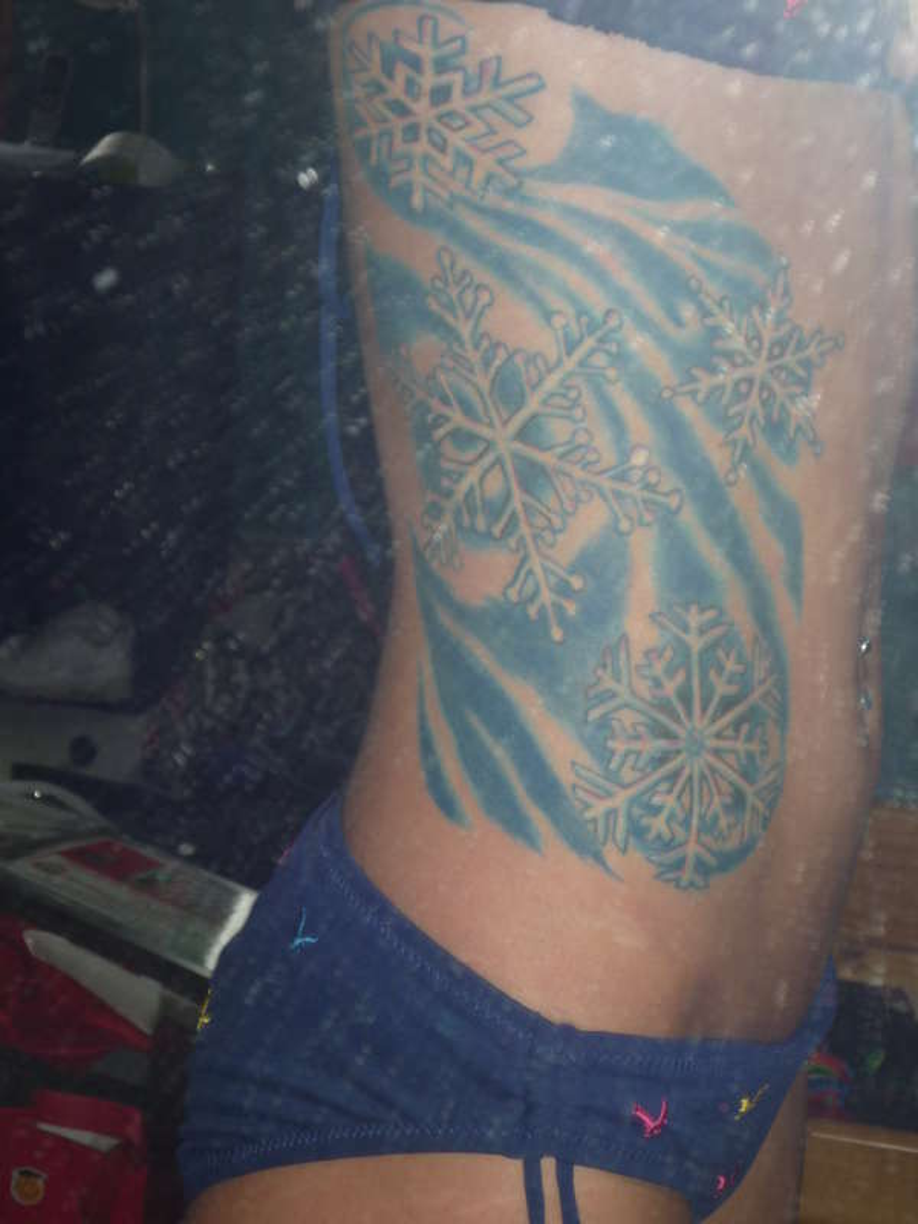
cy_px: 612
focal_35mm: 78
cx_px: 459
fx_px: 2758
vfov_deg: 25.0
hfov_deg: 18.9
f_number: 5.6
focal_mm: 13.6
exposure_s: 1/50
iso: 100
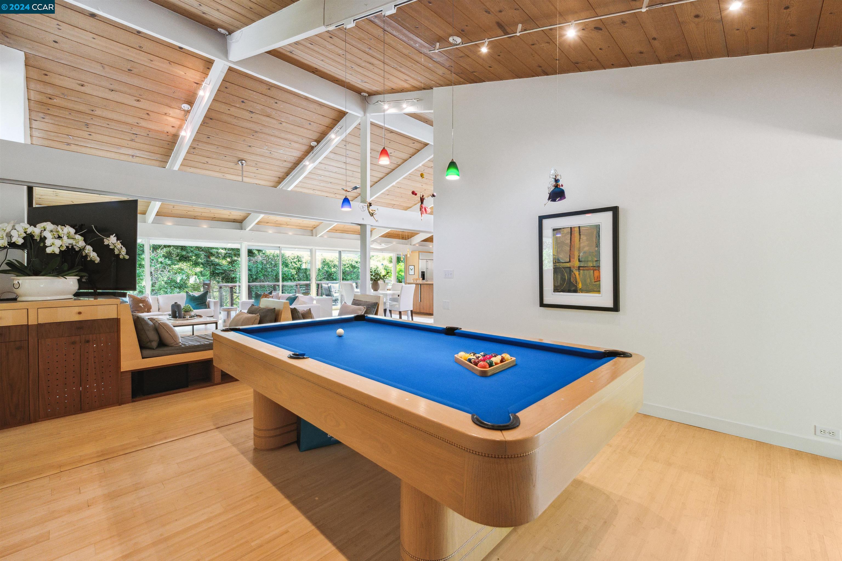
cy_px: 280
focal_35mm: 16
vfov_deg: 73.7
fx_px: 374
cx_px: 421
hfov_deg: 96.7
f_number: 8
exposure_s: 1/40
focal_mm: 16
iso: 400
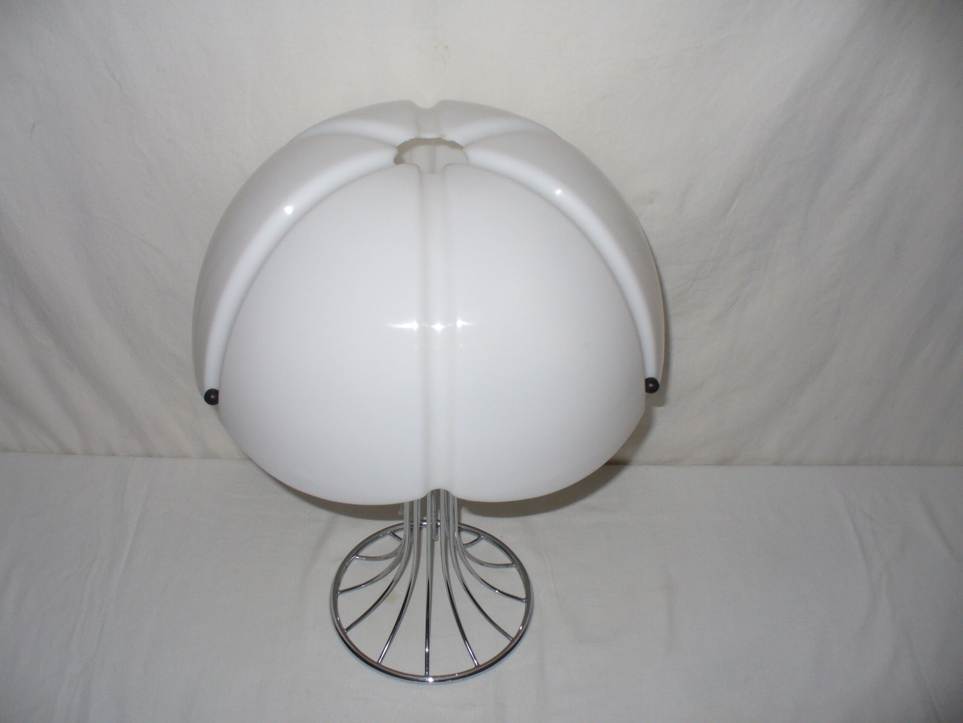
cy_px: 362
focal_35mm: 37
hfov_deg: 50.1
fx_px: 1029
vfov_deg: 38.7
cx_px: 482
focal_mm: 6.1
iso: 100
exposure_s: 1/30
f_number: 2.8
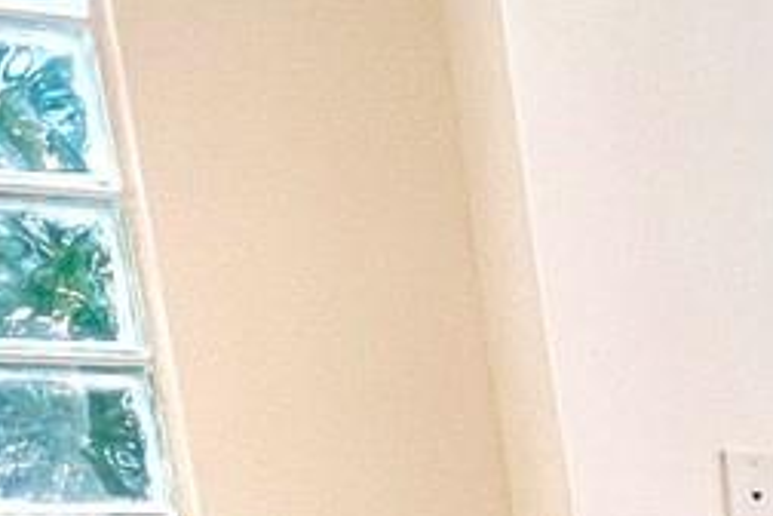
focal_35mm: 86
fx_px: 1846
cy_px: 980
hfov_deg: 15.1
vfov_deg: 13.8
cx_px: 1813
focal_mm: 1.57
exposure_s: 1/120
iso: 100
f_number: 1.8
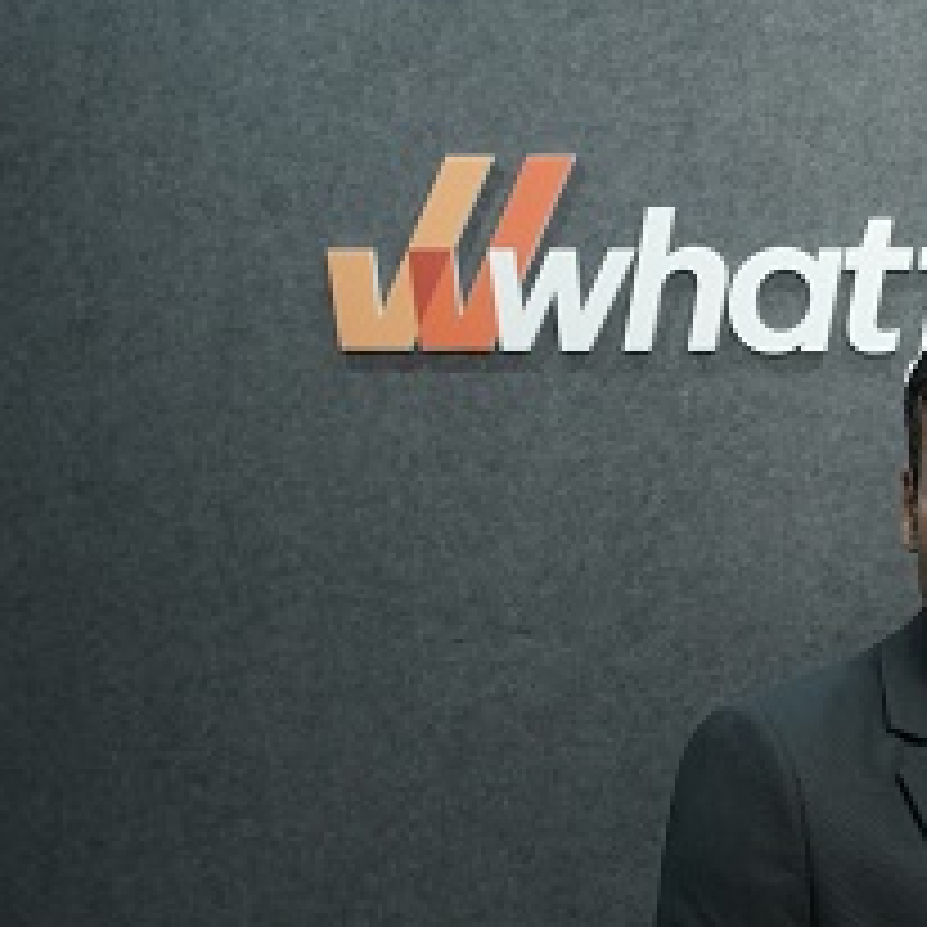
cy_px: 583
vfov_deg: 23.9
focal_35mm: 72
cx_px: 1012
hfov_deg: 22.7
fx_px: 2181
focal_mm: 35
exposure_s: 1/100
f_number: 5.6
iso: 3200
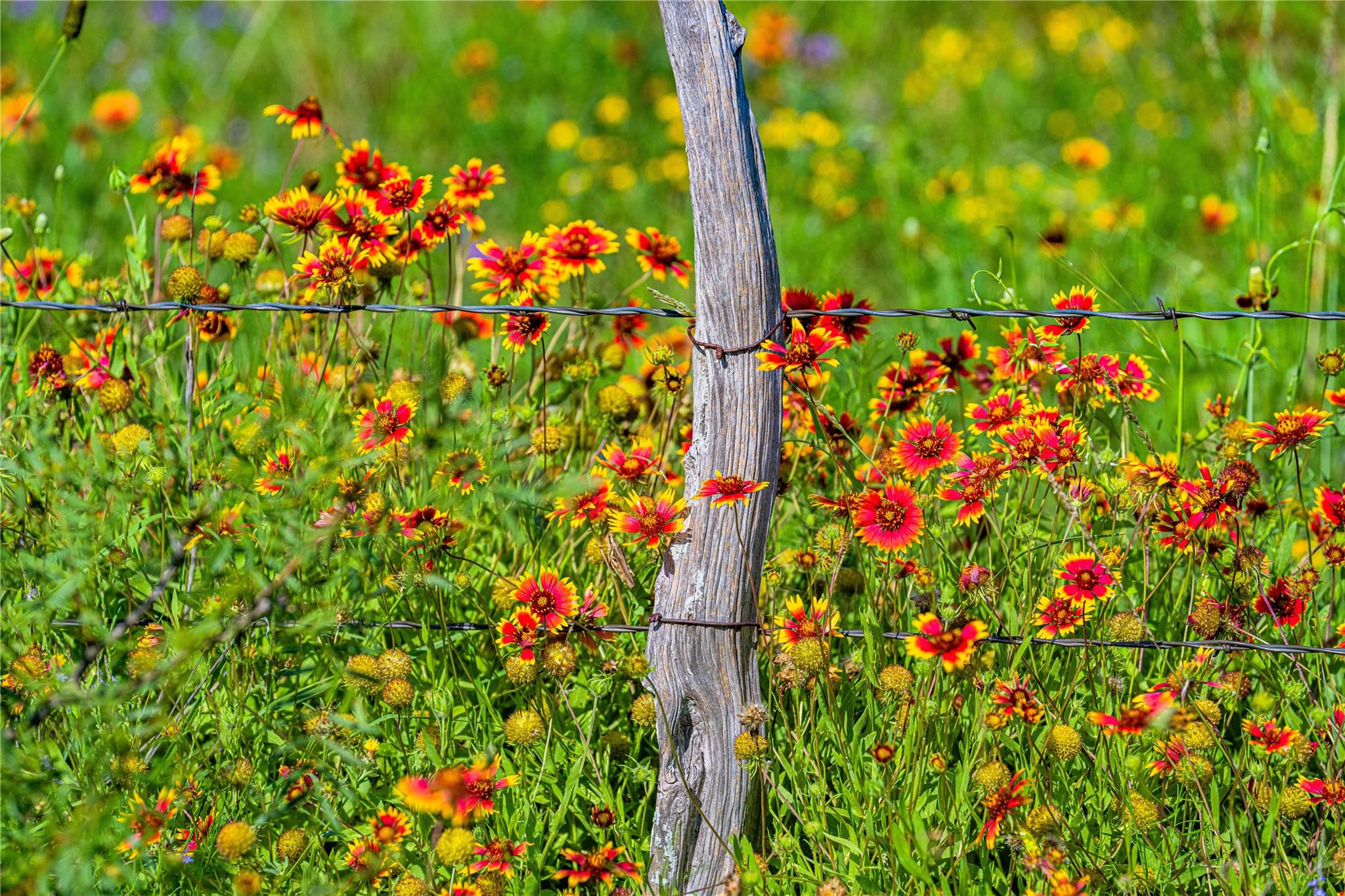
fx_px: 7471
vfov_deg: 6.9
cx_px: 672
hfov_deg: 10.3
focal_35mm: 200
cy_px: 448
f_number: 5.6
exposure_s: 1/1000
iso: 100
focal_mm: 200
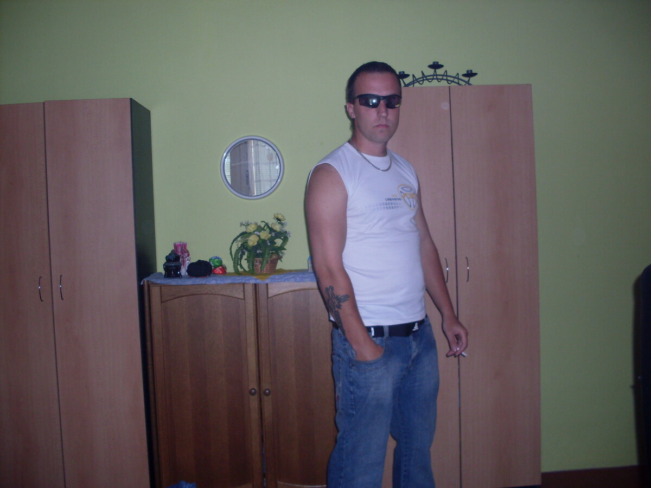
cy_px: 244
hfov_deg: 49.0
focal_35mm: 38
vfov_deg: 37.7
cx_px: 326
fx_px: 715
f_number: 2.8
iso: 100
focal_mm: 6.3
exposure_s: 1/45
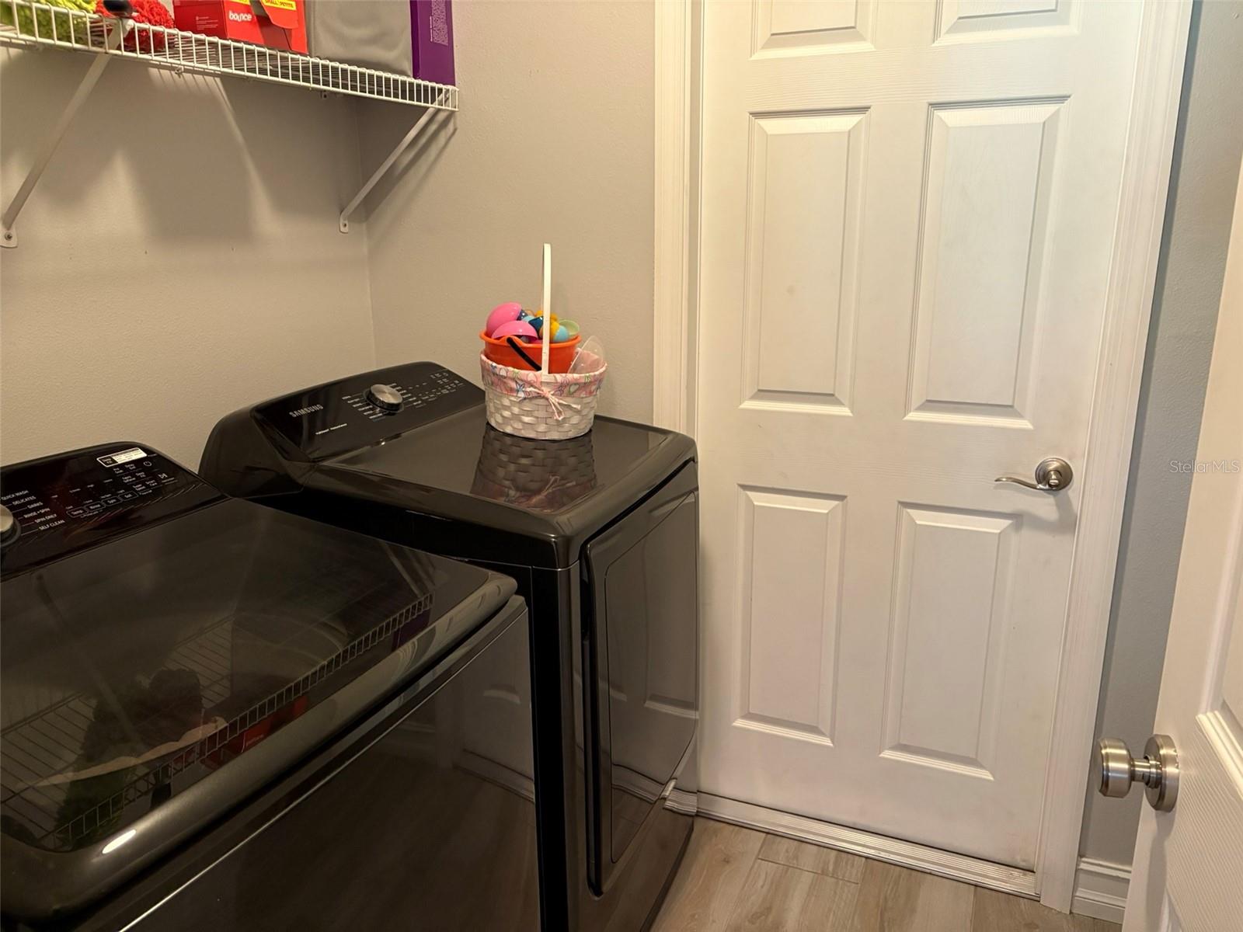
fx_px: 934
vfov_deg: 53.1
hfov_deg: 67.3
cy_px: 466
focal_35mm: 26
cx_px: 622
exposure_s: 1/40
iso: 400
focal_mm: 5.96
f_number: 1.6
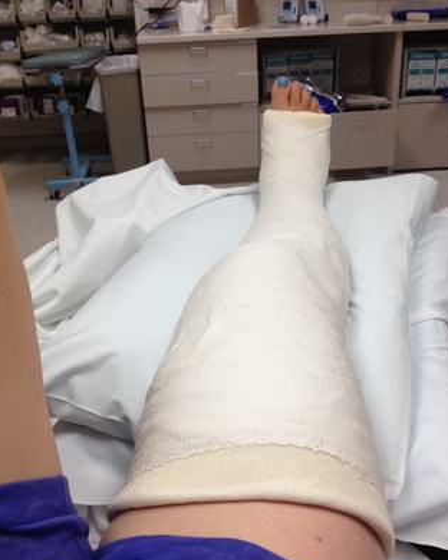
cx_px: 233
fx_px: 696
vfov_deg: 43.7
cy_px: 322
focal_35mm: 42
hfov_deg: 35.7
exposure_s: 1/60
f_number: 2.4
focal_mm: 4.28
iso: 64
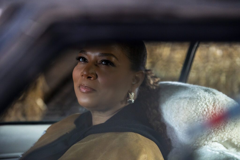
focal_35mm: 110
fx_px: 733
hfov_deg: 18.6
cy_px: 80
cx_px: 120
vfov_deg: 12.5
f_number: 3.2
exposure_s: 1/500
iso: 3200
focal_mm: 110
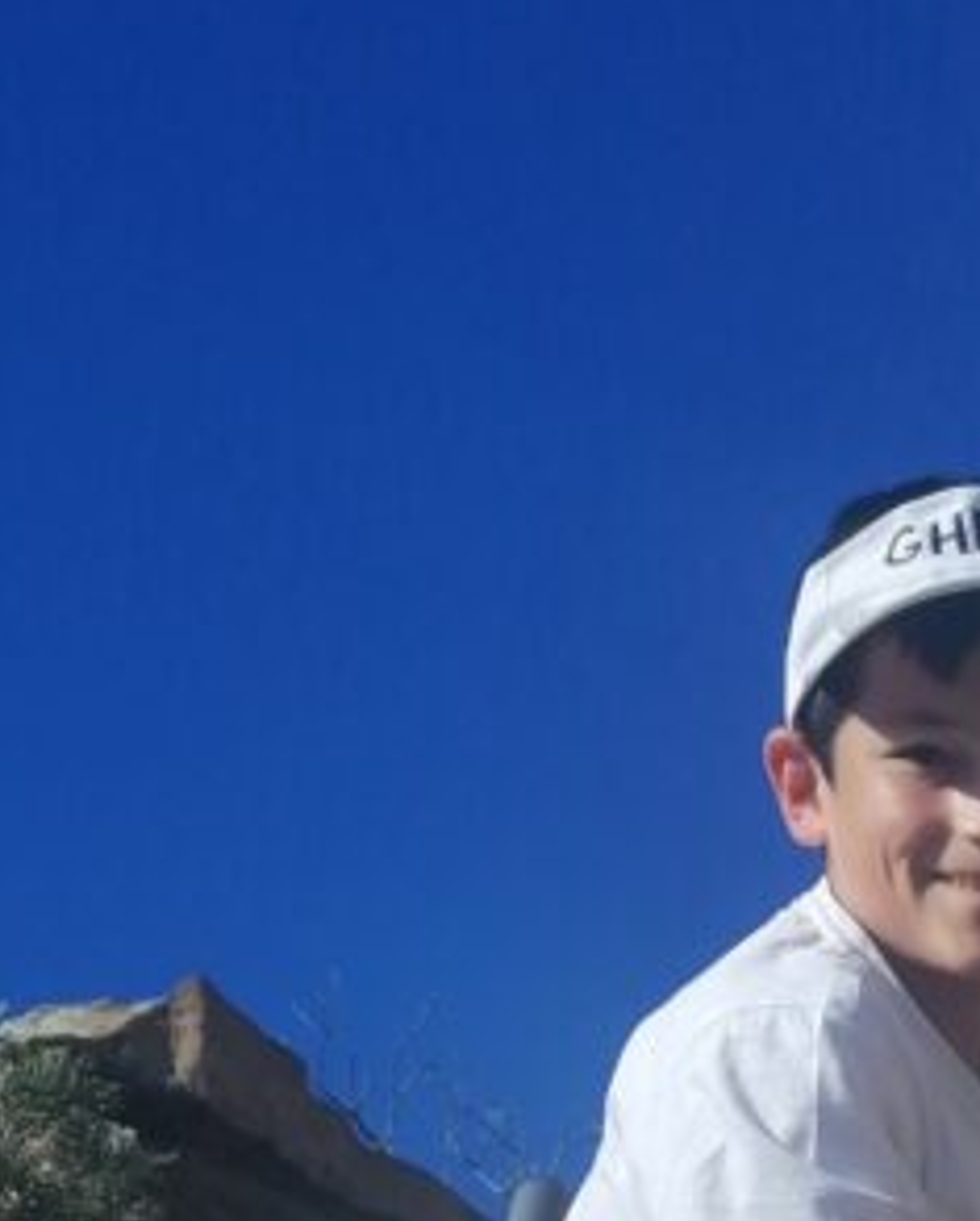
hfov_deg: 16.4
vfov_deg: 18.0
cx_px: 959
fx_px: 3330
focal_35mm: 92
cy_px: 1959
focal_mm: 4.75
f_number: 1.8
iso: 50
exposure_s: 1/1887
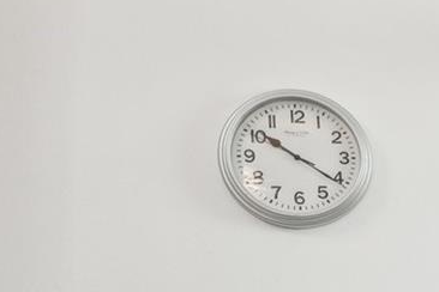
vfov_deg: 18.4
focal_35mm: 70
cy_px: 355
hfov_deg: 21.9
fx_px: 854
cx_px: 723
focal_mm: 16
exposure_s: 1/15
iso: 400
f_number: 8
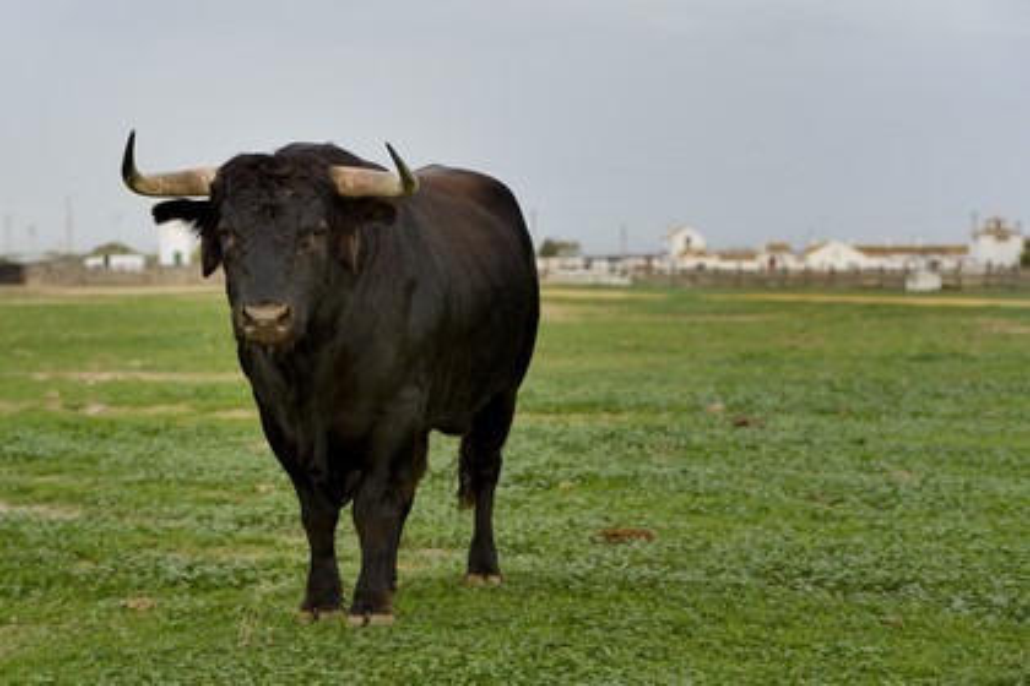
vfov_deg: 12.2
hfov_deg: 18.3
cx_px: 515
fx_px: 3204
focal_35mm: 112
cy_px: 343
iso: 800
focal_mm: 112
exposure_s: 1/500
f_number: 7.1
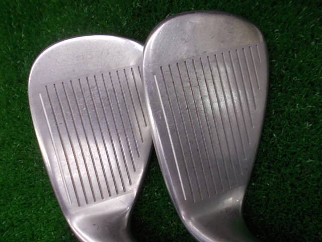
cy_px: 121
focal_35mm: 26
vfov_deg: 53.1
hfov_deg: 67.3
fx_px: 242
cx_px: 161
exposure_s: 1/25
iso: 180
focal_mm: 4.6
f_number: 3.2
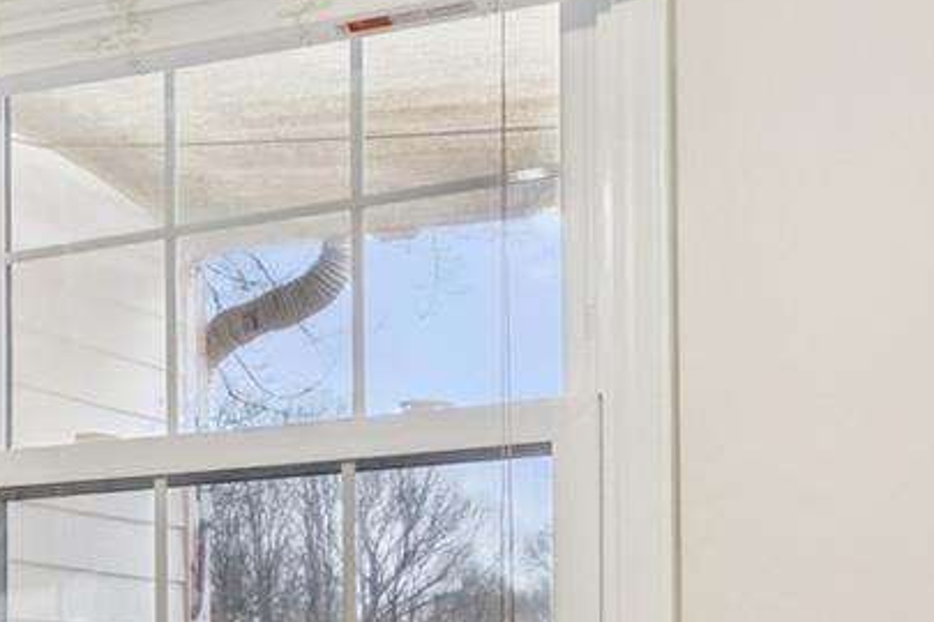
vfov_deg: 16.2
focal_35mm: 81
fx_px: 2101
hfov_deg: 21.2
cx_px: -457
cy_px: 727
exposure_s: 1/13
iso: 400
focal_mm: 16
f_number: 8
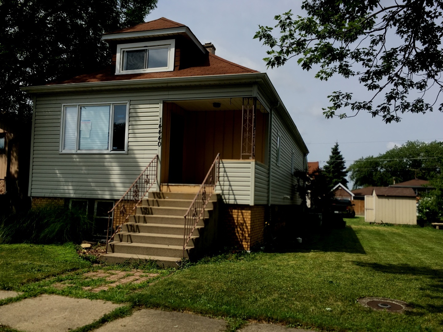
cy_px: 166
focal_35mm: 29
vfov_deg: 48.2
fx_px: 371
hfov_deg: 61.7
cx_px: 222
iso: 25
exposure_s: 1/2262
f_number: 2.2
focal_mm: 4.15
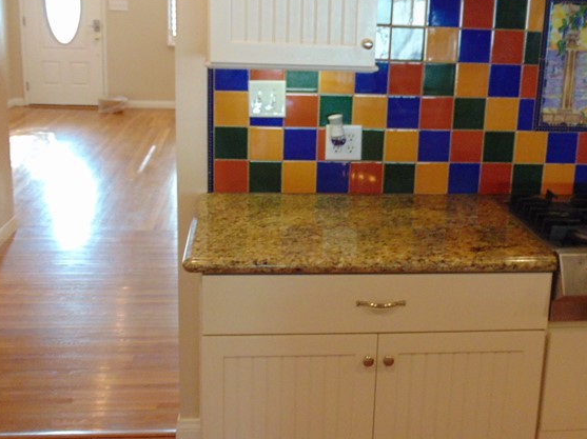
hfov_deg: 41.1
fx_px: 780
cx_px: 344
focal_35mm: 46
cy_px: 186
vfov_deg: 31.4
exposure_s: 1/60
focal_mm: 4.5
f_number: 3
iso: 250
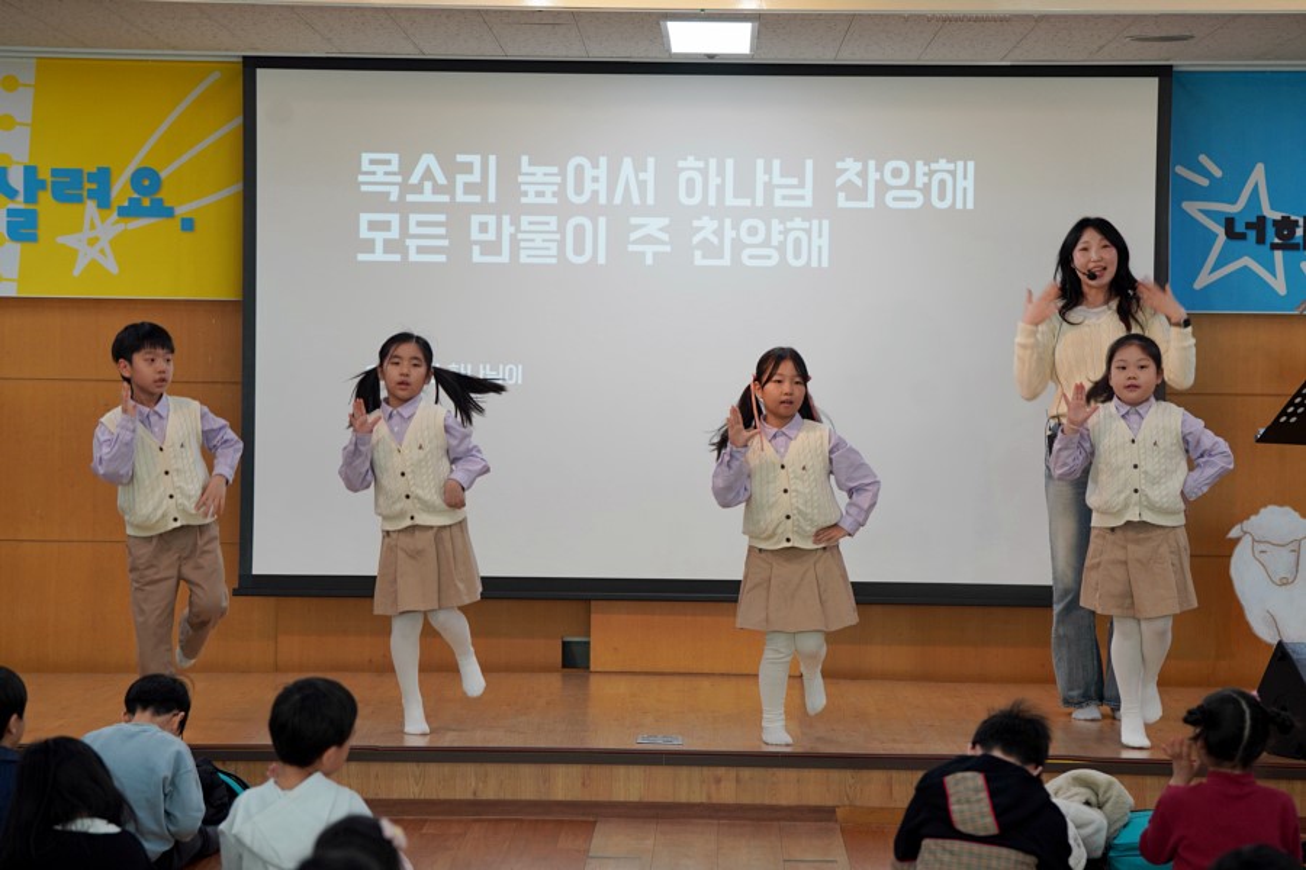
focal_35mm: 102
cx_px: 653
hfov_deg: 20.0
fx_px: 3700
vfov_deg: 13.4
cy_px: 435
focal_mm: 102
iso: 500
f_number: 4
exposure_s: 1/160
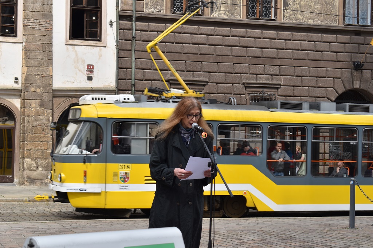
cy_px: 124
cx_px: 186
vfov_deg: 16.5
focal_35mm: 82
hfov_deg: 24.6
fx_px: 854
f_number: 8
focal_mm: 55
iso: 100
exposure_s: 1/200
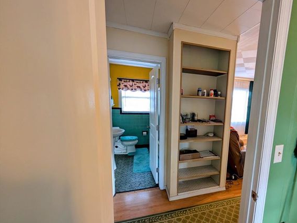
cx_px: 185
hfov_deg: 96.2
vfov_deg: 81.6
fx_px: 129
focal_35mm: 15
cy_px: 123
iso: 178
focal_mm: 2.02
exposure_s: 1/60
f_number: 1.7
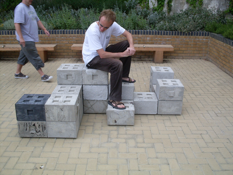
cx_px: 116
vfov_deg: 37.7
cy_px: 88
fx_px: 256
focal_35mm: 38
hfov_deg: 49.0
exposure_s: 1/90
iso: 80
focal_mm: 6.3
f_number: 8.4
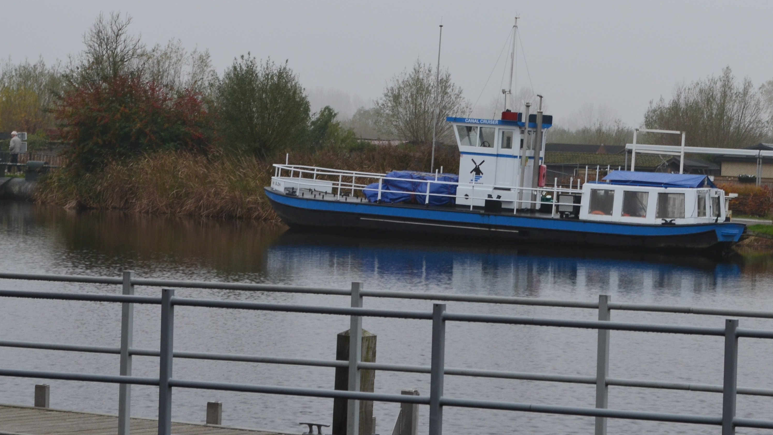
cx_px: 527
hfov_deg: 15.0
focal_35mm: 143
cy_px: 196
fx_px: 2928
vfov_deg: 8.5
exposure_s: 1/60
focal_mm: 55
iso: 320
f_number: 10
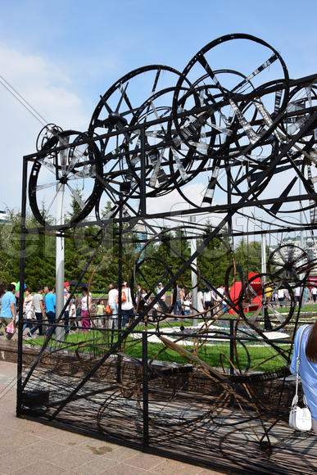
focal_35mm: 33
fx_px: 436
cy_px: 238
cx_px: 158
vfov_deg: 57.2
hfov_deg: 40.0
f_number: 9
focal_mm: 22
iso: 100
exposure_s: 1/160
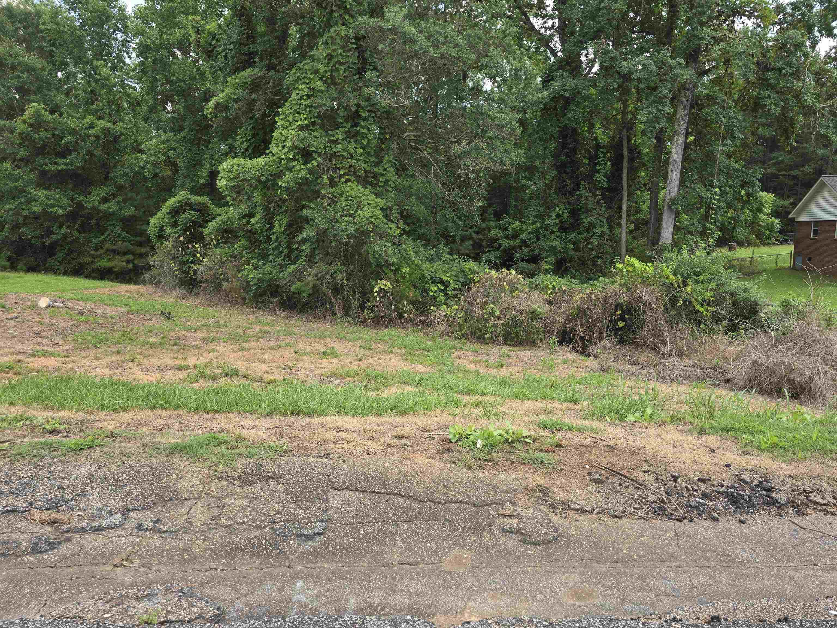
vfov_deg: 58.9
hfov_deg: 73.9
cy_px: 314
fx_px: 556
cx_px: 418
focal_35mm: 23
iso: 12
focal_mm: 6.3
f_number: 1.7
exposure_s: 1/180
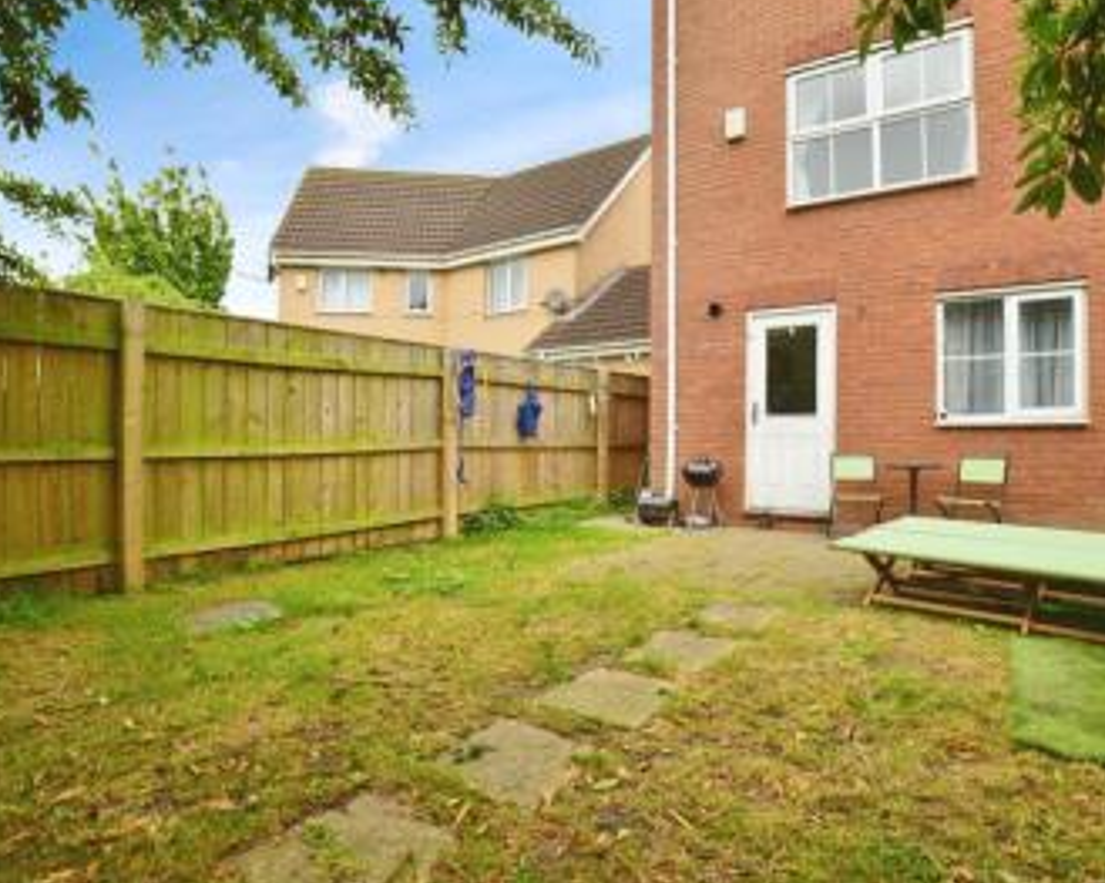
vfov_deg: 70.8
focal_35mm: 19
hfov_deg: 82.9
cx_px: 618
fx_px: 621
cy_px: 425
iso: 100
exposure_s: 1/200
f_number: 8
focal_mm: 14
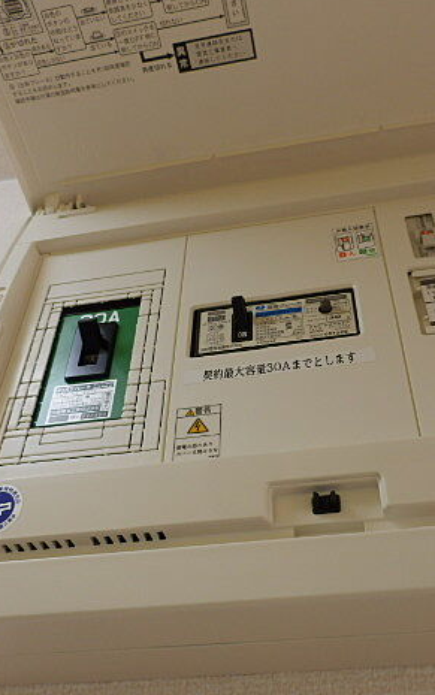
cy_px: 348
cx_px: 244
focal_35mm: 35
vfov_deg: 55.3
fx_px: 663
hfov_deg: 36.3
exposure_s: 1/40
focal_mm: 4.2
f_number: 3
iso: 80
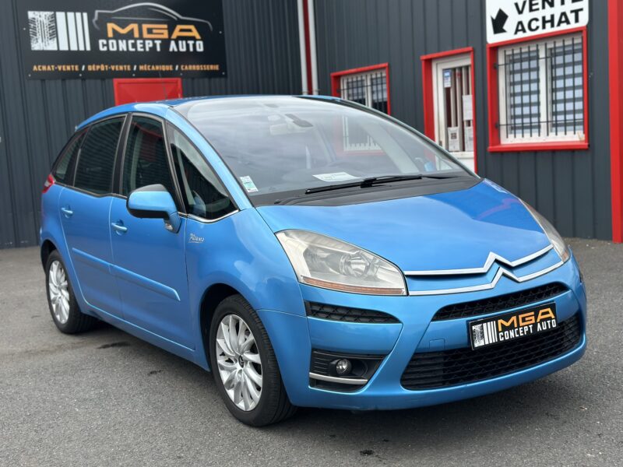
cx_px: 312
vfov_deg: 30.3
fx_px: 864
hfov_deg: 39.7
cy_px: 234
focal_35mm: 48
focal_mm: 6.86
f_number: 1.78
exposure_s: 1/4184
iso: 100
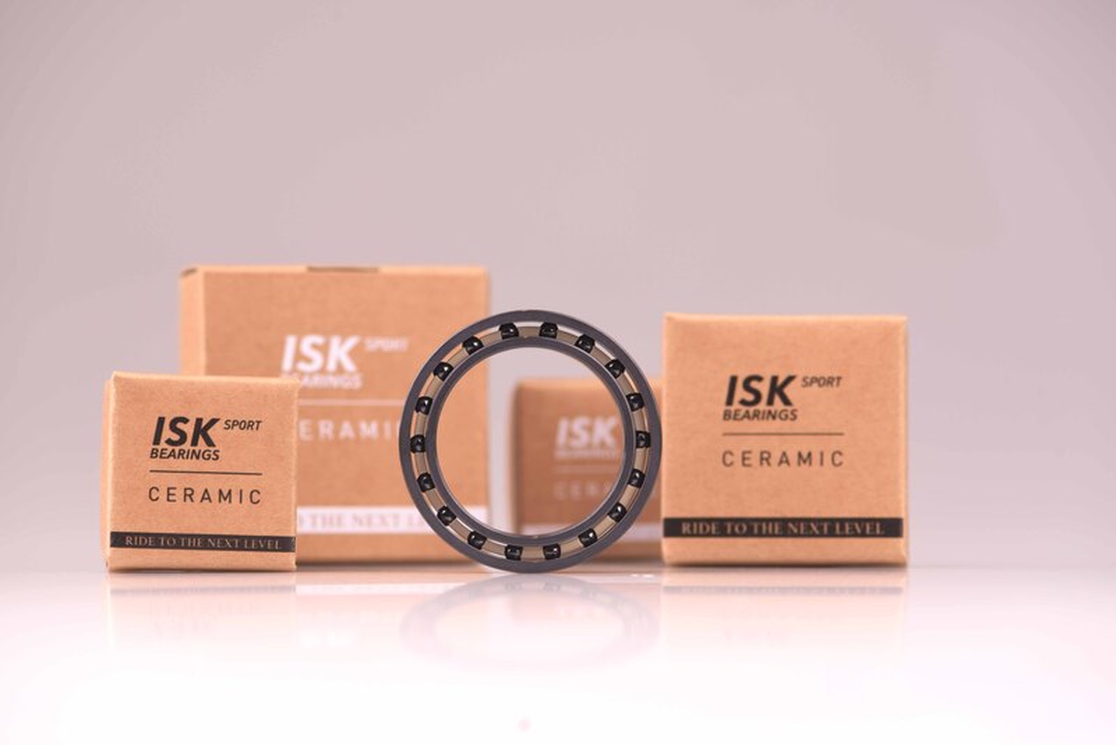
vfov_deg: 13.1
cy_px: 372
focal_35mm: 105
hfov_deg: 19.4
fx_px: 3256
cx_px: 558
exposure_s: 1/80
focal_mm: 105
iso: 100
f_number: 10
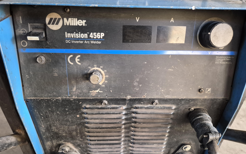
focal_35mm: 25
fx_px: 168
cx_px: 124
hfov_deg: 72.5
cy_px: 91
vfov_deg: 49.0
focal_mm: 5.4
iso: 1000
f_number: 1.8
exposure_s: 1/100
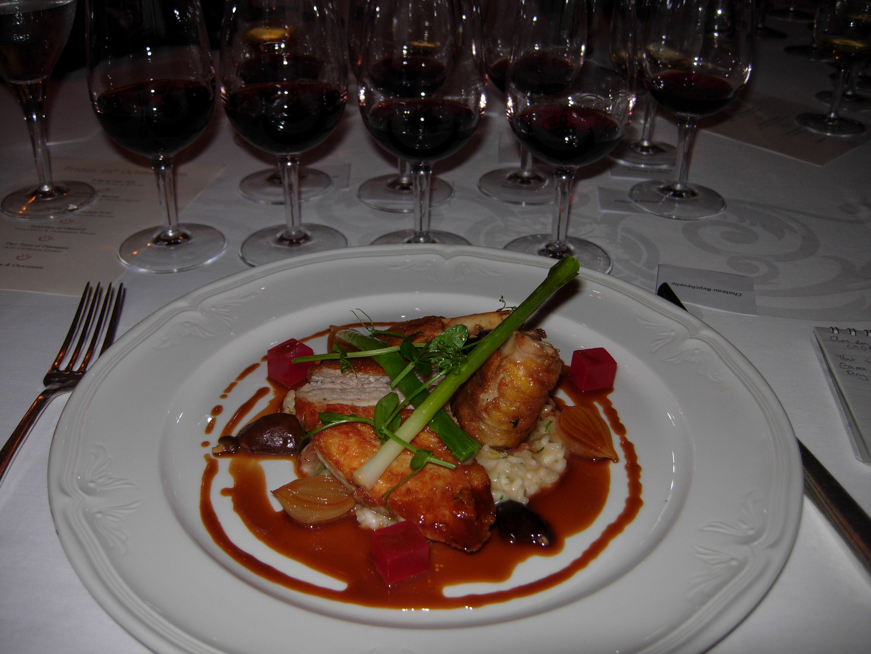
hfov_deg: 51.4
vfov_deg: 39.7
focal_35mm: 36
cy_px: 327
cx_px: 436
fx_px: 906
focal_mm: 7.5
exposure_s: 1/45.2
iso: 50
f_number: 2.7
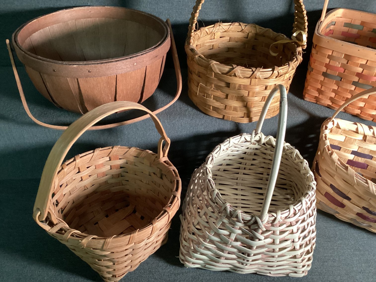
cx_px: 188
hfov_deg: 58.3
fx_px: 337
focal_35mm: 31
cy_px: 141
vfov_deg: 45.4
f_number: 2.4
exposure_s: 1/40
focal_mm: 3.3
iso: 400
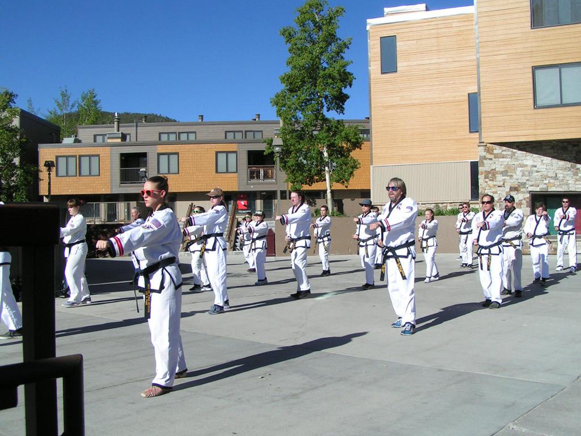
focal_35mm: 38
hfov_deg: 49.0
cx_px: 290
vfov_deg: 37.7
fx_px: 638
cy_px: 218
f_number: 5.6
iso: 50
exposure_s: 1/640
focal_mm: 5.8
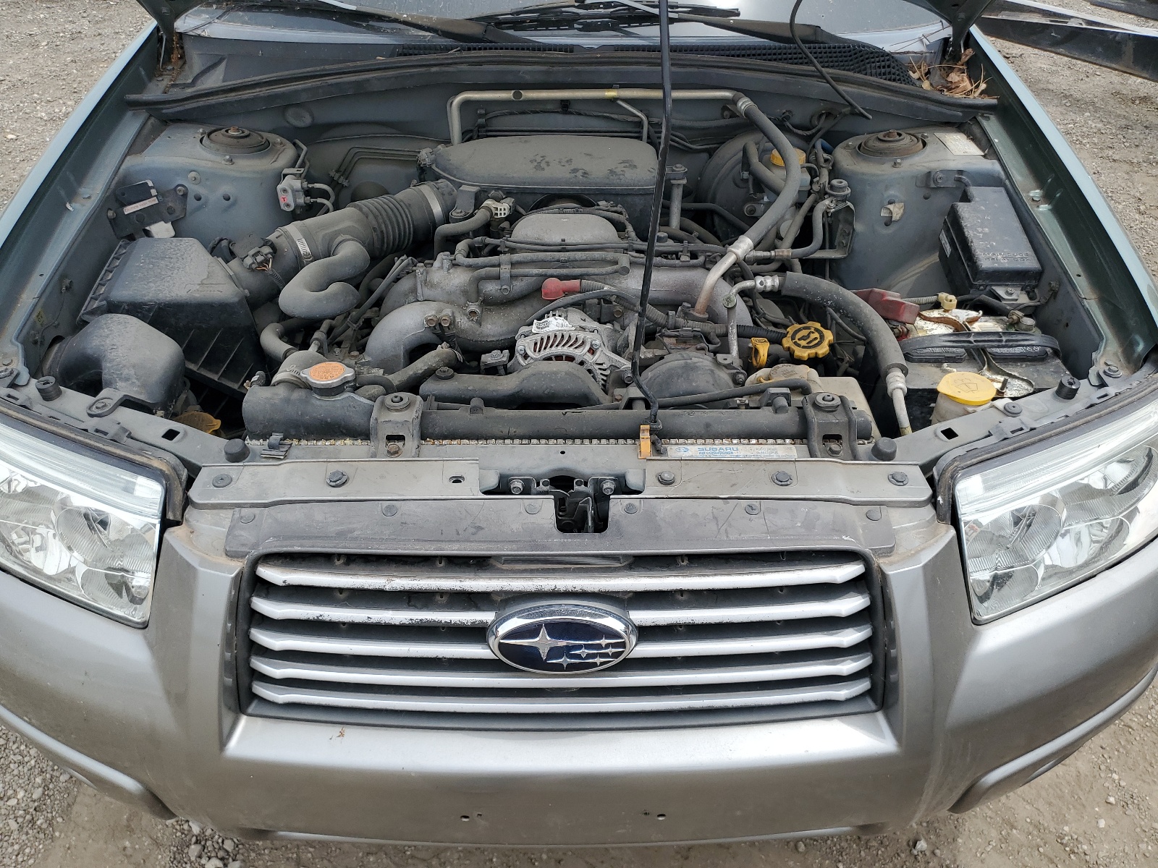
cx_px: 579
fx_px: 870
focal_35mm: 26
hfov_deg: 67.3
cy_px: 434
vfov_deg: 53.1
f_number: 1.5
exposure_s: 1/2000
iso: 50
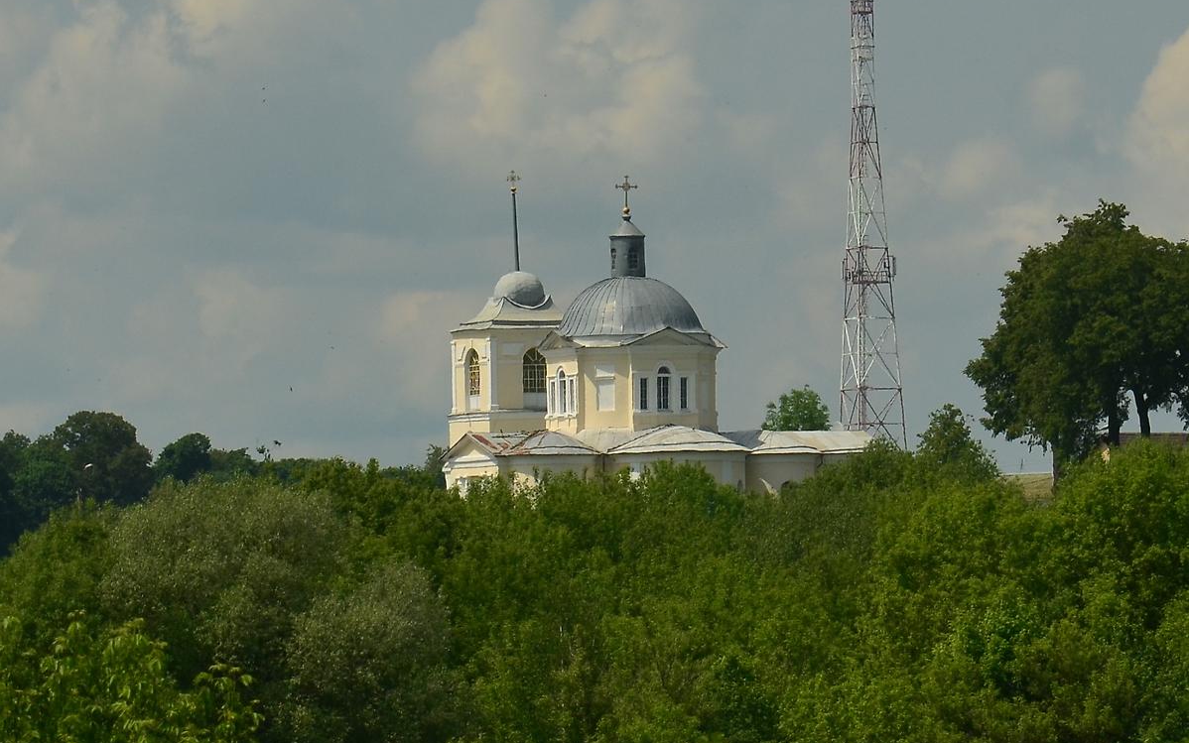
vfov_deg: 8.2
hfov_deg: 13.0
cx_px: 594
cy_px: 381
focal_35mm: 161
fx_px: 5202
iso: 200
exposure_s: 1/1600
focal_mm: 105
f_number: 8
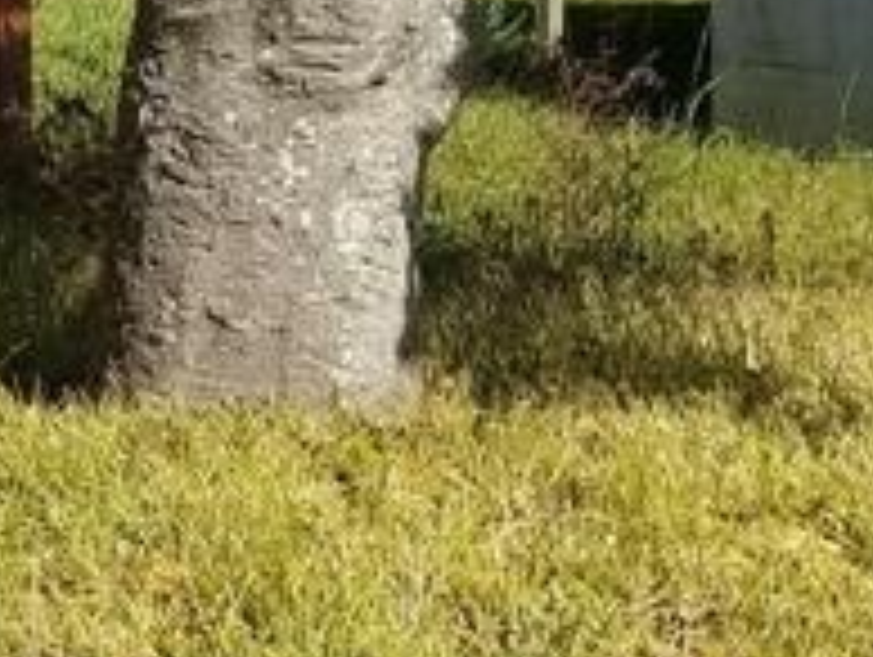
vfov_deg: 10.7
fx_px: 3459
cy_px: -72
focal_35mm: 137
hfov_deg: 12.2
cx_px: -1040
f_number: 1.7
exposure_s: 1/2280
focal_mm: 4.2
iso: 50
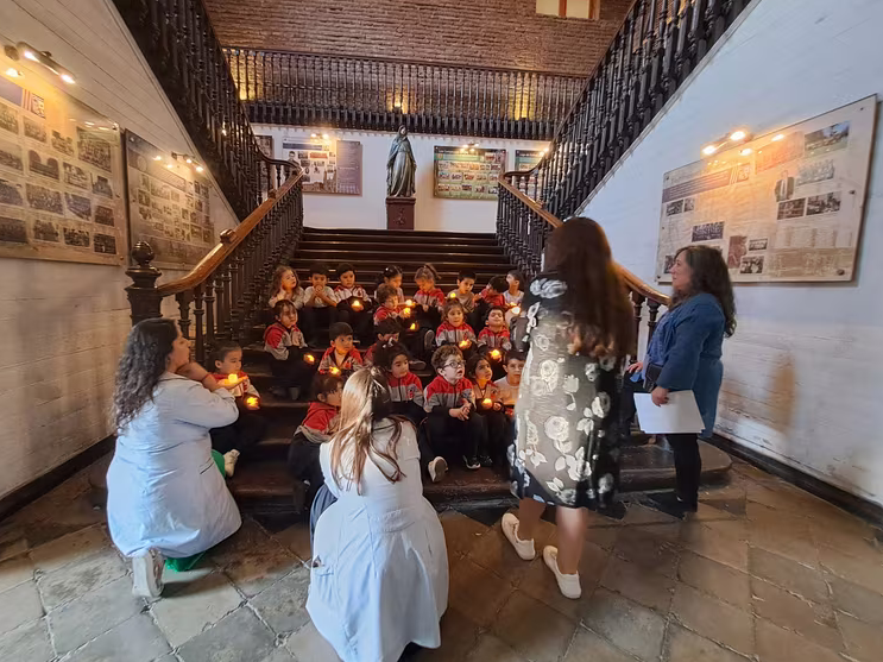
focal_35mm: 14
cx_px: 415
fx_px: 357
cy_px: 327
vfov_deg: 85.7
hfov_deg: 101.9
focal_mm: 1.42
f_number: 2.2
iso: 320
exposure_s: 1/25
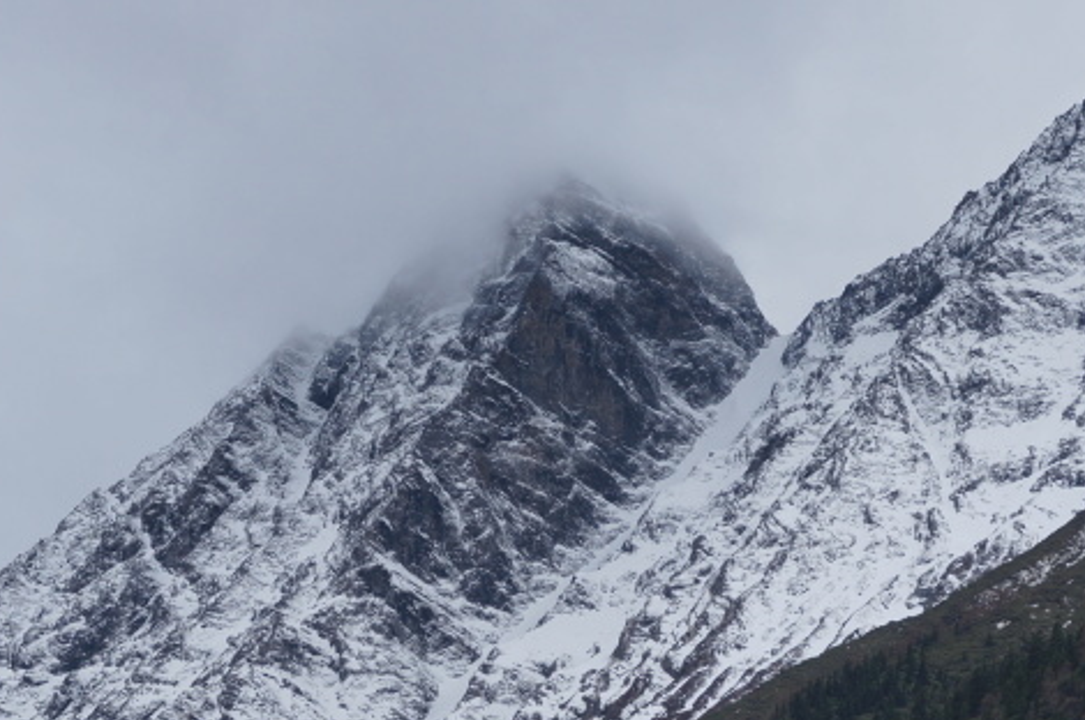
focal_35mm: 134
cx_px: 704
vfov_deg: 10.2
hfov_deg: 15.3
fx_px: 4036
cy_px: 598
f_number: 9
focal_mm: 41
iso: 100
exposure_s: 1/200
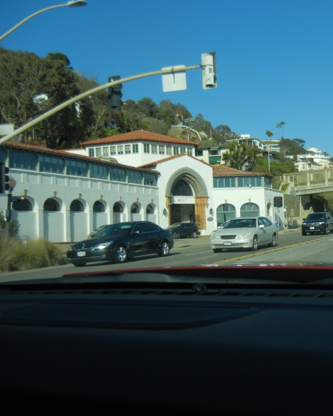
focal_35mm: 40
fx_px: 493
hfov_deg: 36.0
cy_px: 206
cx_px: 271
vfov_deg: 45.8
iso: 160
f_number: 7
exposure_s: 1/450
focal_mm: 5.4
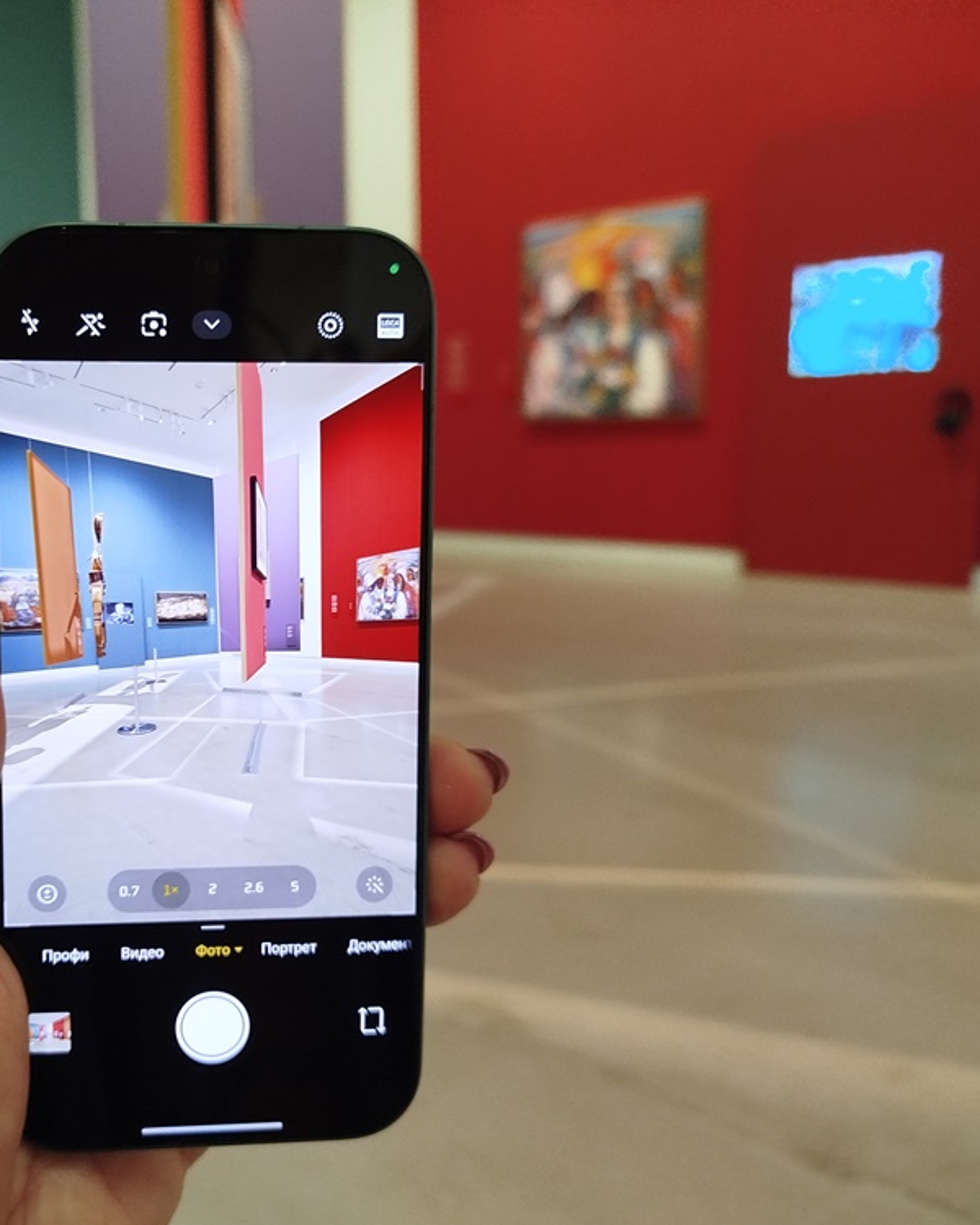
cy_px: 622
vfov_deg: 55.7
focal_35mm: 32
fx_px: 1160
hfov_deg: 43.4
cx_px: 178
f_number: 1.7
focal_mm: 5.31
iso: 250
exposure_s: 1/33
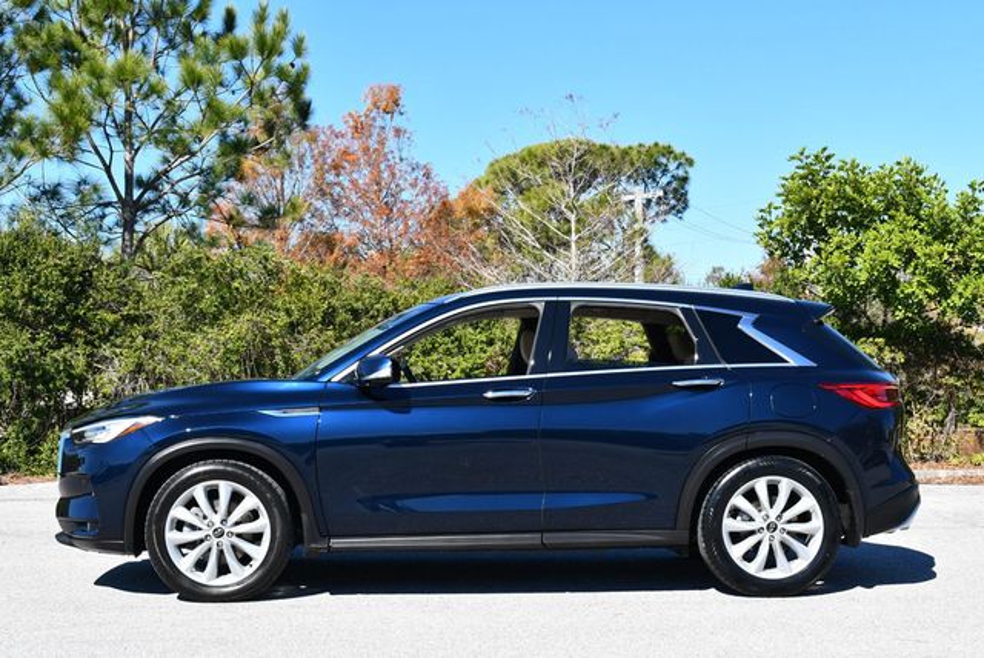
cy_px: 329
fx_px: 1532
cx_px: 492
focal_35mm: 56
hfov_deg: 35.6
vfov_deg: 24.2
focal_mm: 28
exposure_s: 1/250
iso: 140
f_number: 8
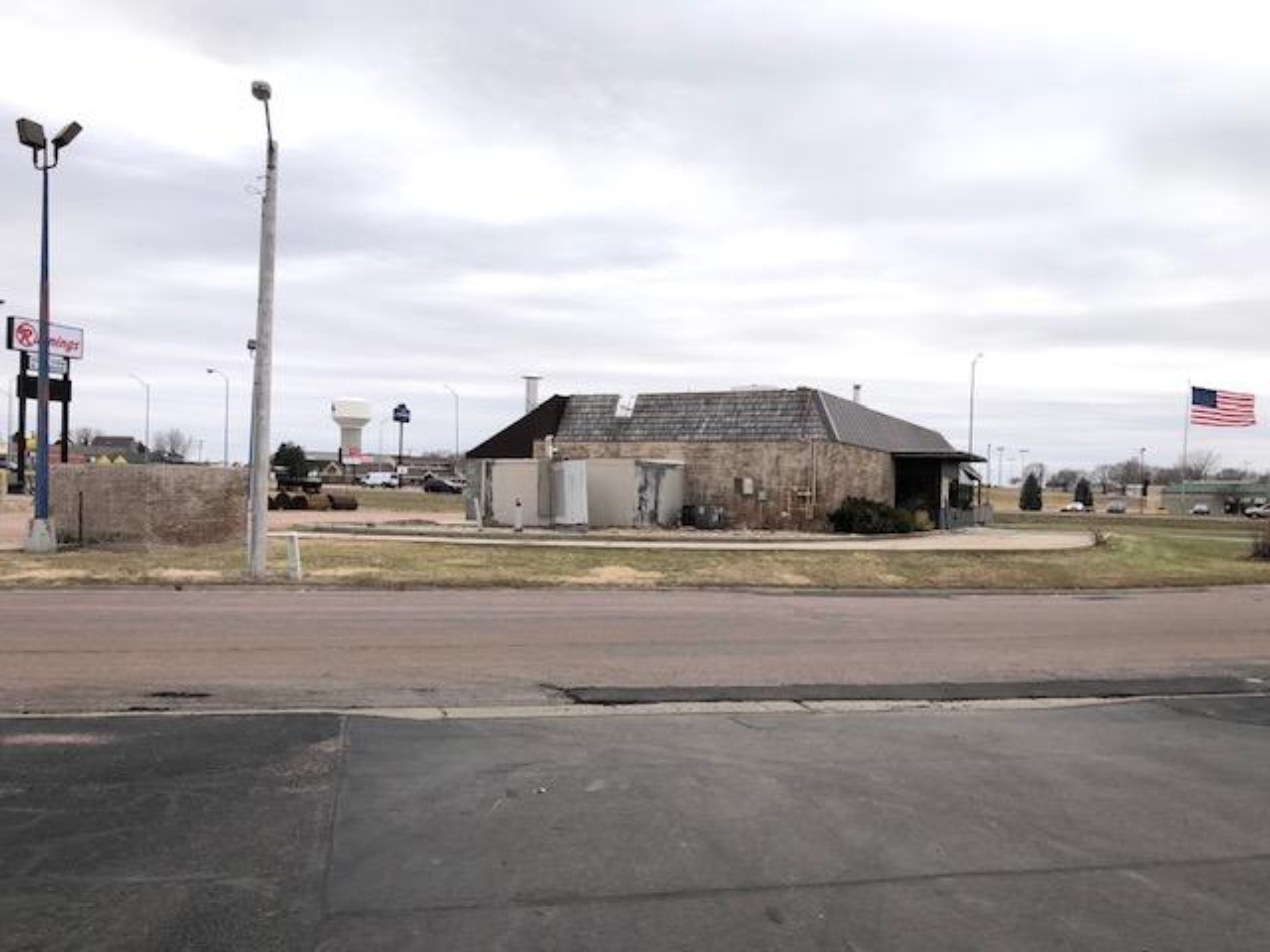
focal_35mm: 28
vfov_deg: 49.7
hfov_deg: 63.4
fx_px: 1027
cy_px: 476
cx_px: 635
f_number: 1.8
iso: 20
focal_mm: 3.99
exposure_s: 1/1066
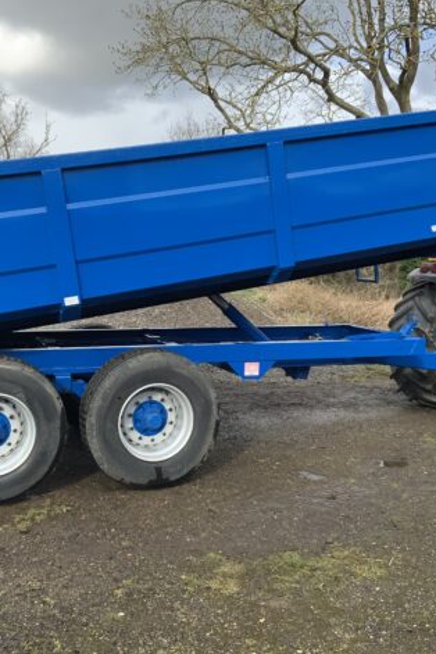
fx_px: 745
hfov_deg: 32.4
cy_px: 330
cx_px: 156
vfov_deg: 47.4
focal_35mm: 41
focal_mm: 3
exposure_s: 1/545
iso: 16
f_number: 1.8
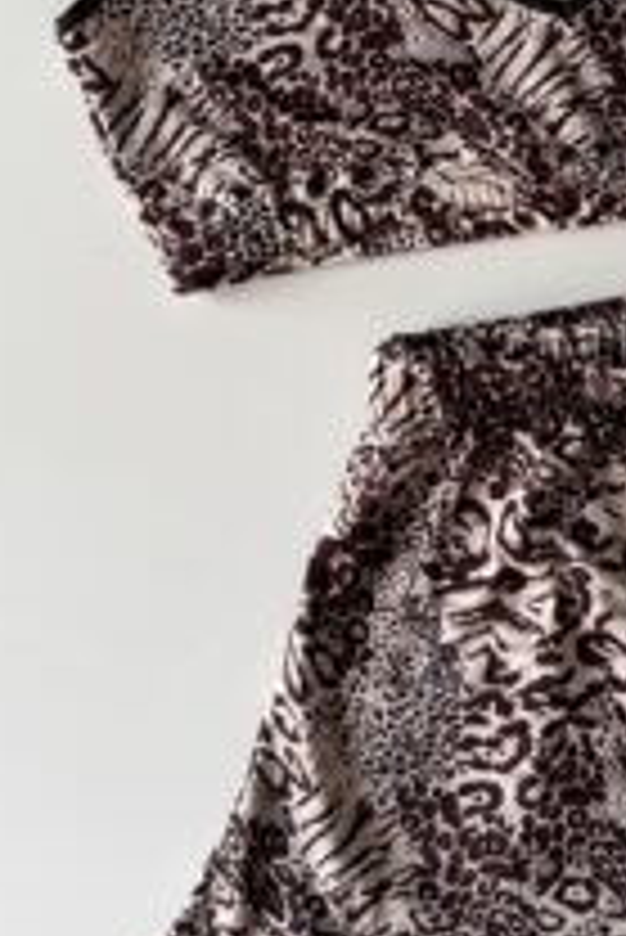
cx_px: 572
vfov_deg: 40.5
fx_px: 1250
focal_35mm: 48
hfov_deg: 27.1
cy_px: 306
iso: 160
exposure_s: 1/121
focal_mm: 6.76
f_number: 1.78
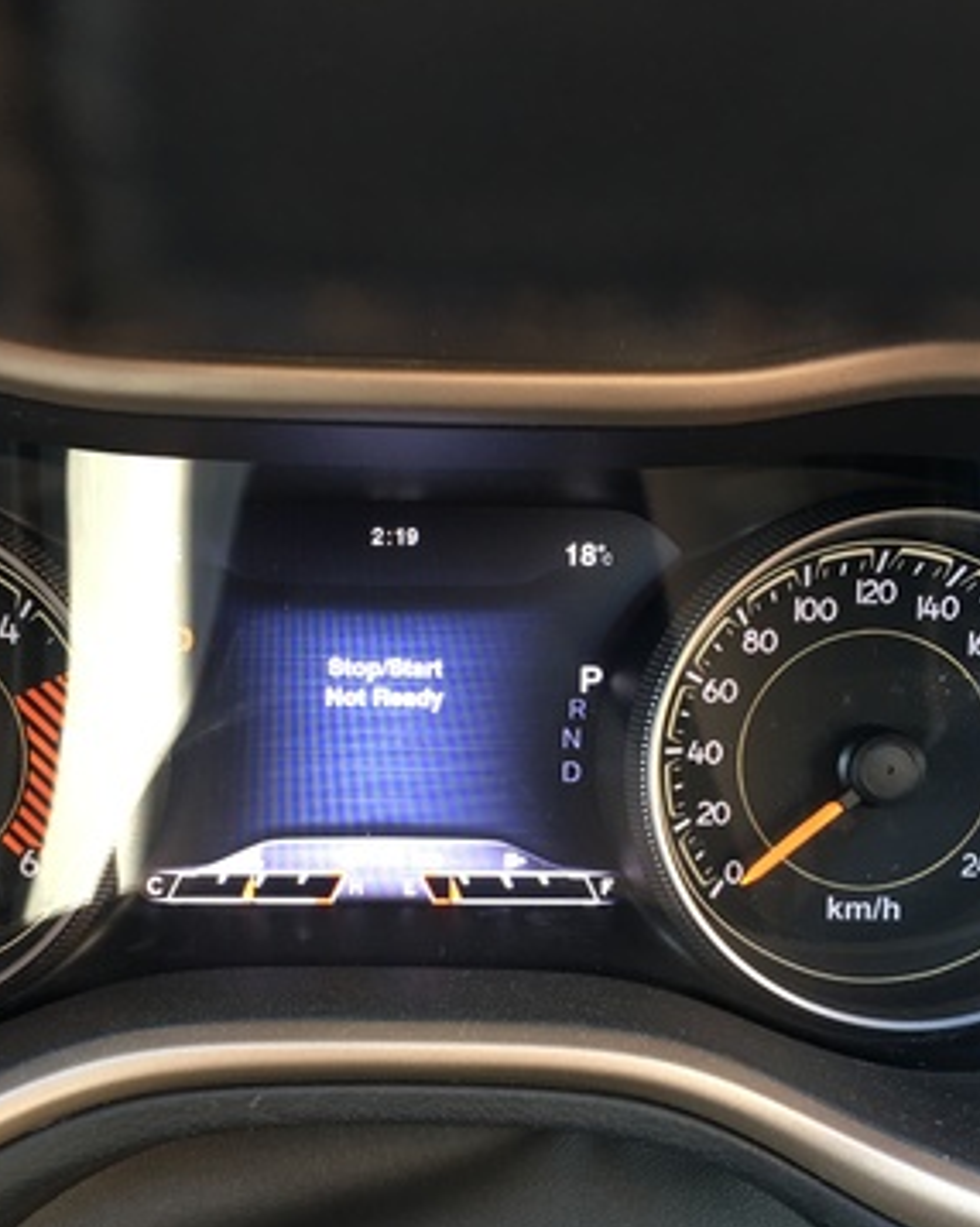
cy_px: 802
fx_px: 1379
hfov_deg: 39.0
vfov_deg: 47.3
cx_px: 401
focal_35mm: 38
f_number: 2.2
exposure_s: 1/17
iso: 40
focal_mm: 4.15
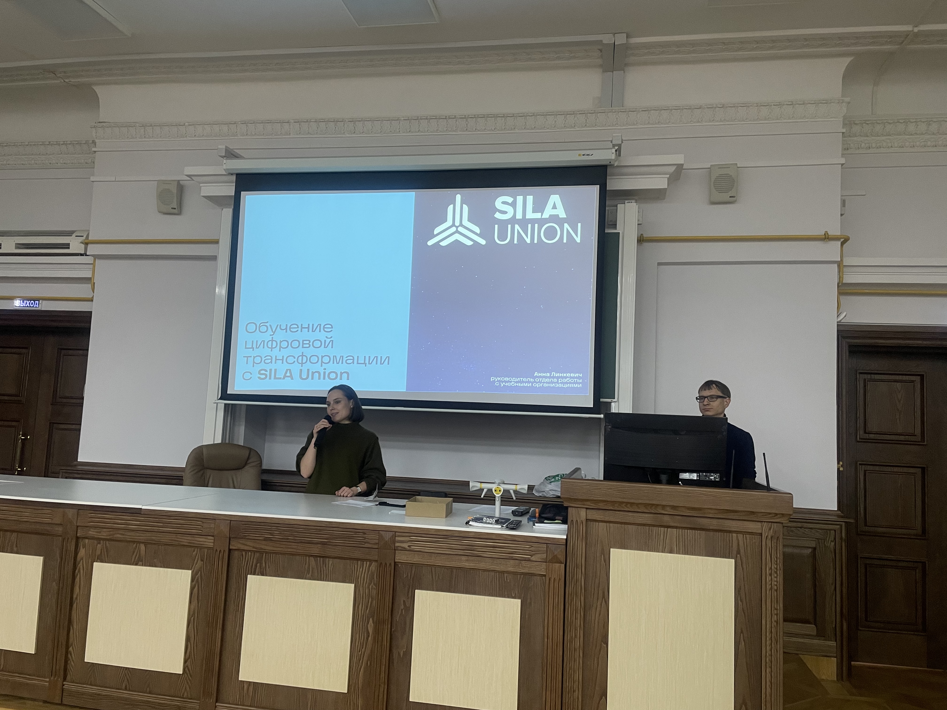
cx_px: 474
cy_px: 355
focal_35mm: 26
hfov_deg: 67.3
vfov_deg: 53.1
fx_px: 711
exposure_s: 1/60
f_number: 1.6
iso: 80
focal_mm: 4.2
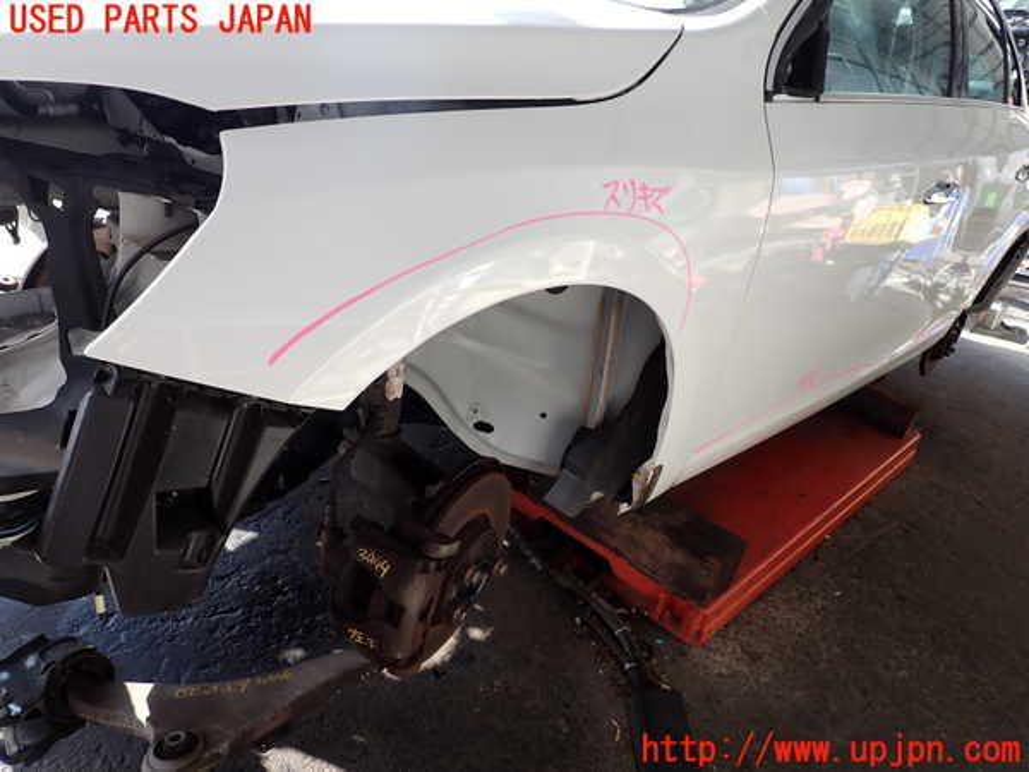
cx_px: 514
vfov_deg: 54.9
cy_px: 386
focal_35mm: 25
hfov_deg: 69.4
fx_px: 743
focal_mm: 4.5
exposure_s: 1/125
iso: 100
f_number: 2.8
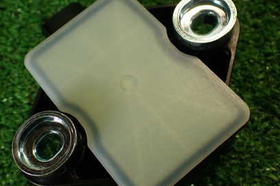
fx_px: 381
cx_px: 129
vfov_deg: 27.5
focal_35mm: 49
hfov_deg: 40.3
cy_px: 92
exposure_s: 1/60
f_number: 2.4
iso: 200
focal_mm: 5.79
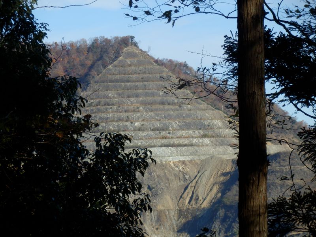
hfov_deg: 10.0
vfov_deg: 7.5
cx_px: 158
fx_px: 1807
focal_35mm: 198
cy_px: 118
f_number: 5.8
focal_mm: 35.1
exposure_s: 1/250
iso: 80
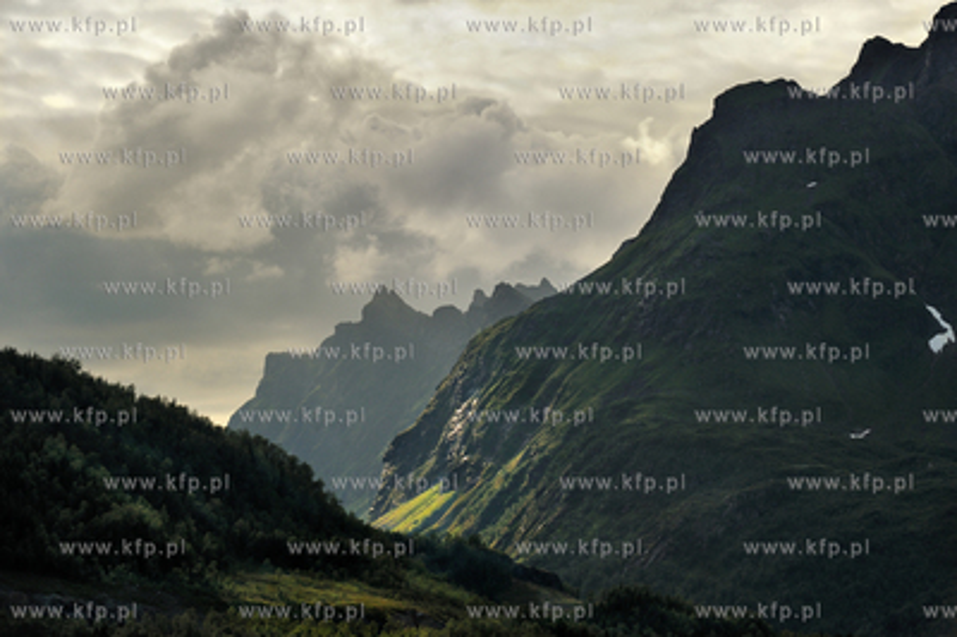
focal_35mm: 135
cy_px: 318
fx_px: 3586
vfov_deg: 10.1
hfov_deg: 15.2
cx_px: 478
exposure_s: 1/250
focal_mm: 135
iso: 400
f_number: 13
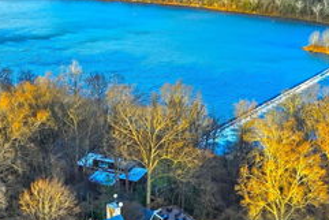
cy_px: 170
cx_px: 161
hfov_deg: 37.5
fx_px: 485
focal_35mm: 53
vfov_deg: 25.2
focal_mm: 12.3
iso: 390
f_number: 9
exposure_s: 1/160
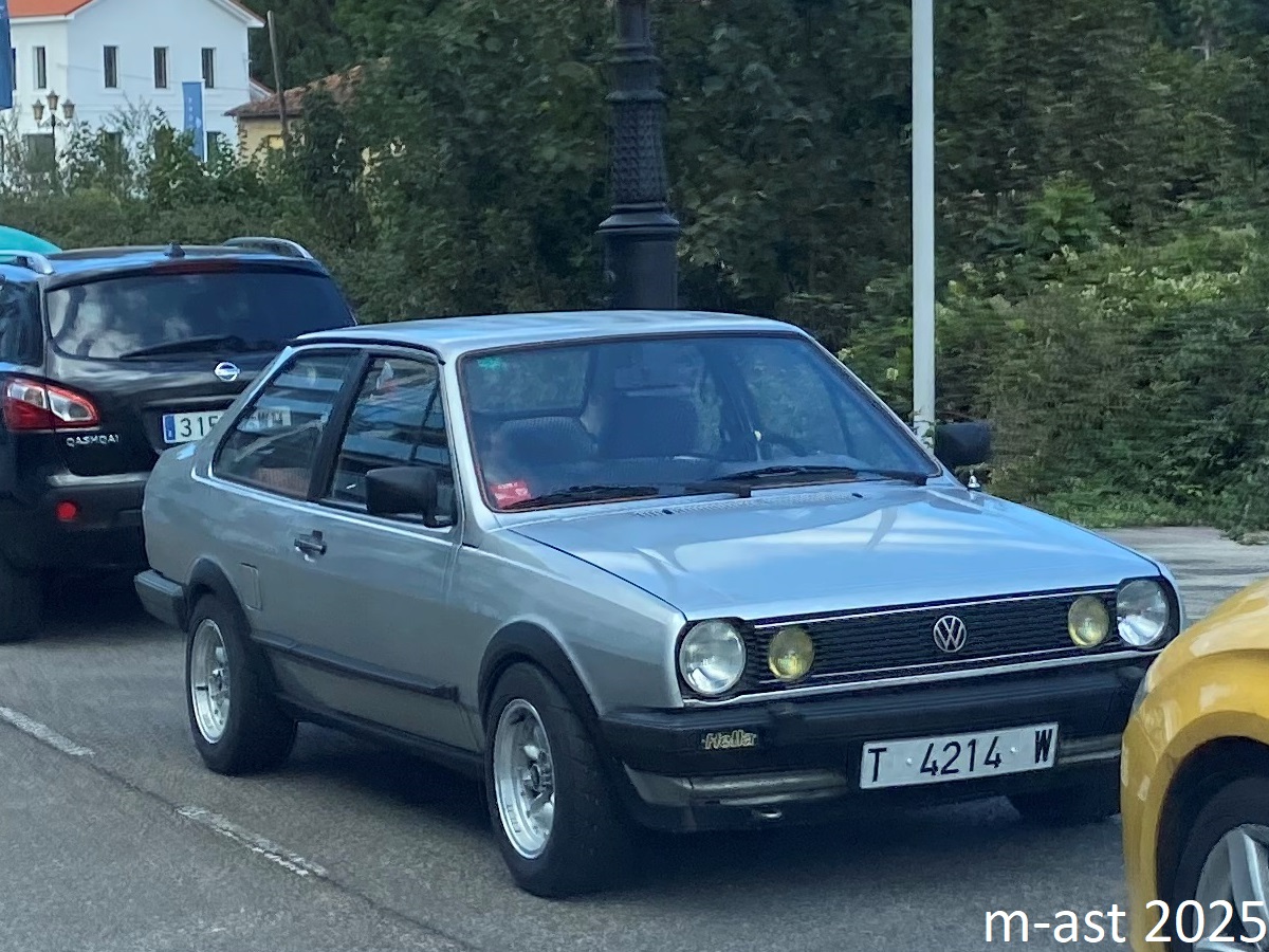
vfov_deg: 53.1
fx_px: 953
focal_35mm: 26
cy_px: 476
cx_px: 634
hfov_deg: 67.3
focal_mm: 4.25
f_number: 1.8
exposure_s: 1/1082
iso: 32
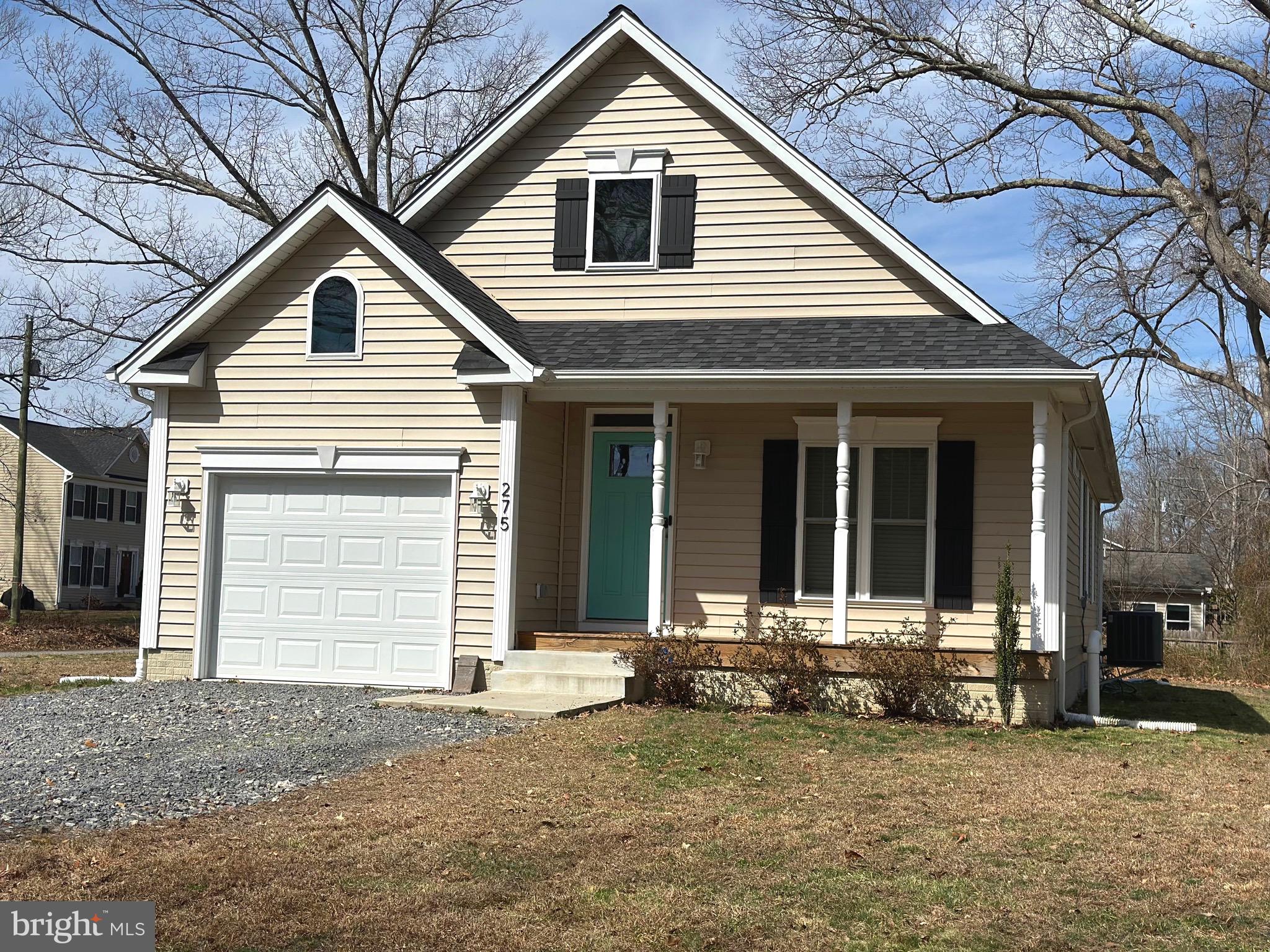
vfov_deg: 30.3
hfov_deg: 39.7
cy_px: 476
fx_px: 1761
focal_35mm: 48
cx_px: 635
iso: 100
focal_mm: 6.86
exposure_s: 1/10870
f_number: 1.78
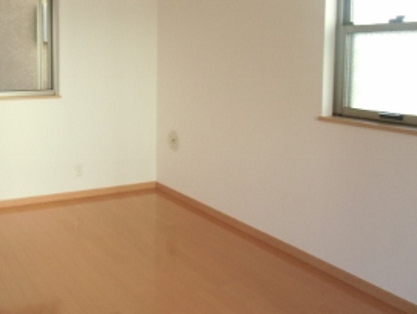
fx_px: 482
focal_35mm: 40
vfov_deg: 35.5
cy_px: 94
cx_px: 94
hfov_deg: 44.8
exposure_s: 1/80
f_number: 3
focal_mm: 4.24
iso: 400
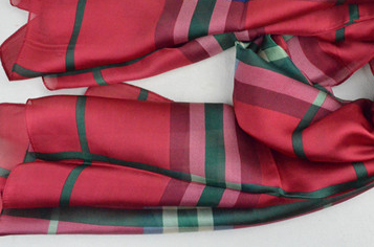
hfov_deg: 46.4
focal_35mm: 42
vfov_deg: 31.4
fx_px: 435
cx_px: 212
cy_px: 75
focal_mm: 20
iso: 6400
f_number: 10
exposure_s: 1/400
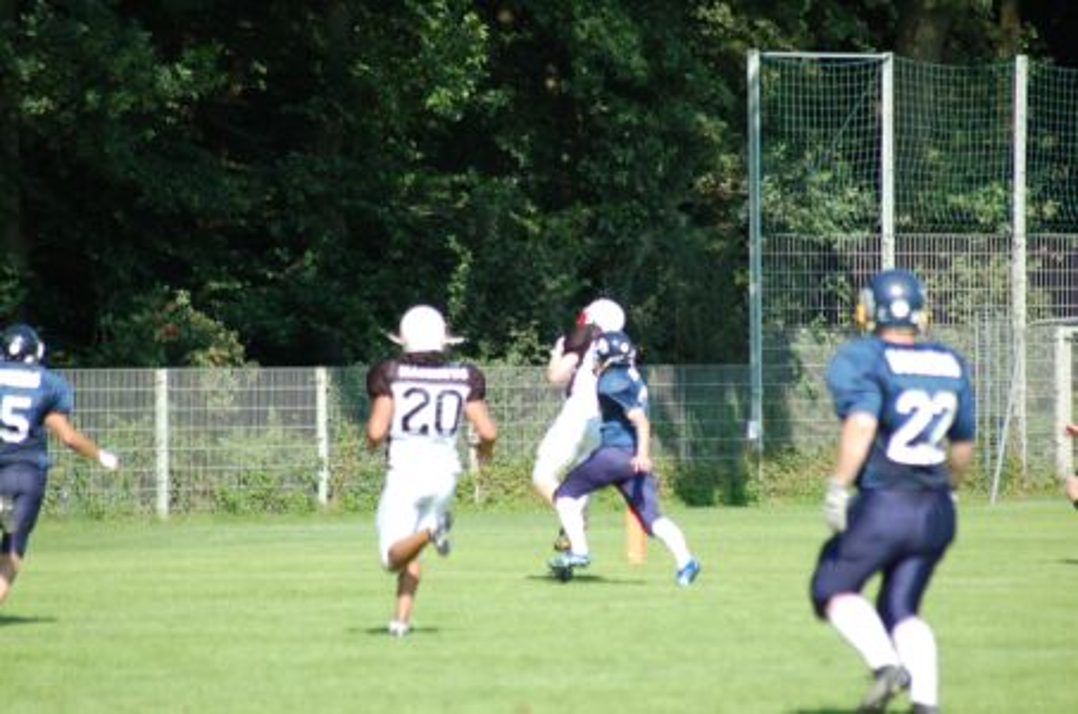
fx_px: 8740
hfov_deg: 7.1
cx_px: 539
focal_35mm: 292
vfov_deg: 4.7
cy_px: 357
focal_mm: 195
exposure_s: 1/1000
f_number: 5
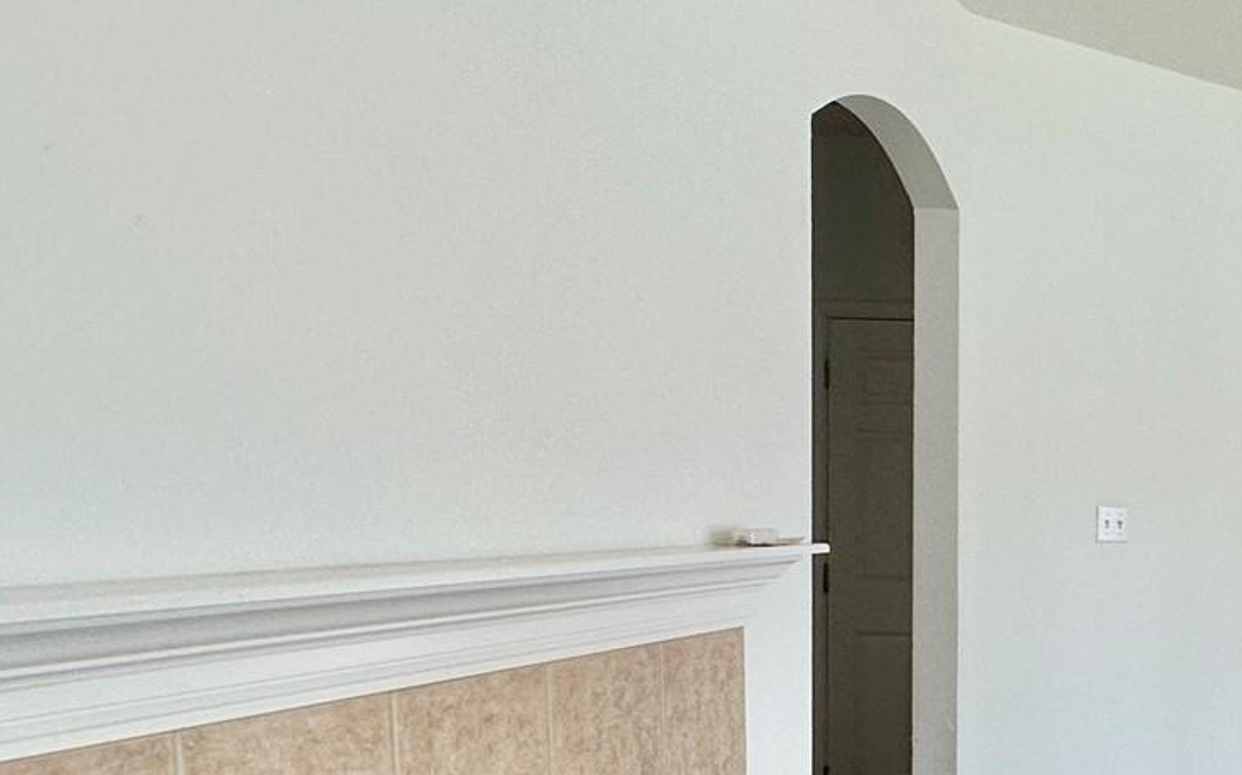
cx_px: 1486
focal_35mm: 42
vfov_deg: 30.0
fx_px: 1421
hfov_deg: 36.5
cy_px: 588
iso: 125
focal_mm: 2.22
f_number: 2.2
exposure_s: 1/120
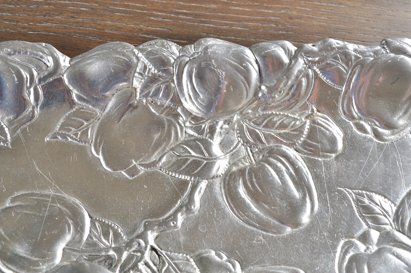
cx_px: 206
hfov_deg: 38.9
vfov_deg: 26.4
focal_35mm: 51
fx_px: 582
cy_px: 136
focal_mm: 34
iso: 400
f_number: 7.1
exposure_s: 1/125
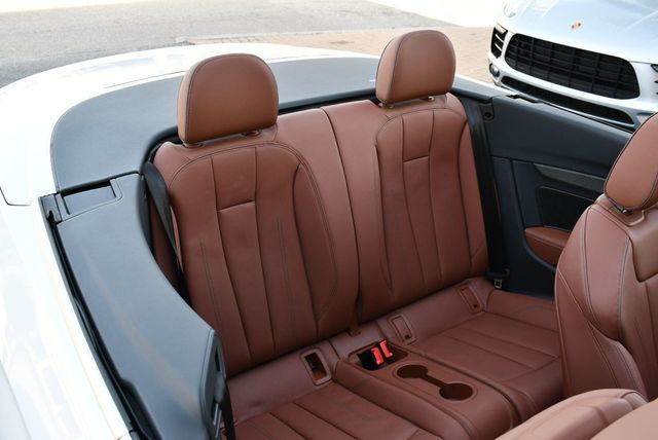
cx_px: 329
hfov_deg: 53.1
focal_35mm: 36
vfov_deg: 36.9
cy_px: 220
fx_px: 659
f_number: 4.5
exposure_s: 1/250
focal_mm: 18
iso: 400
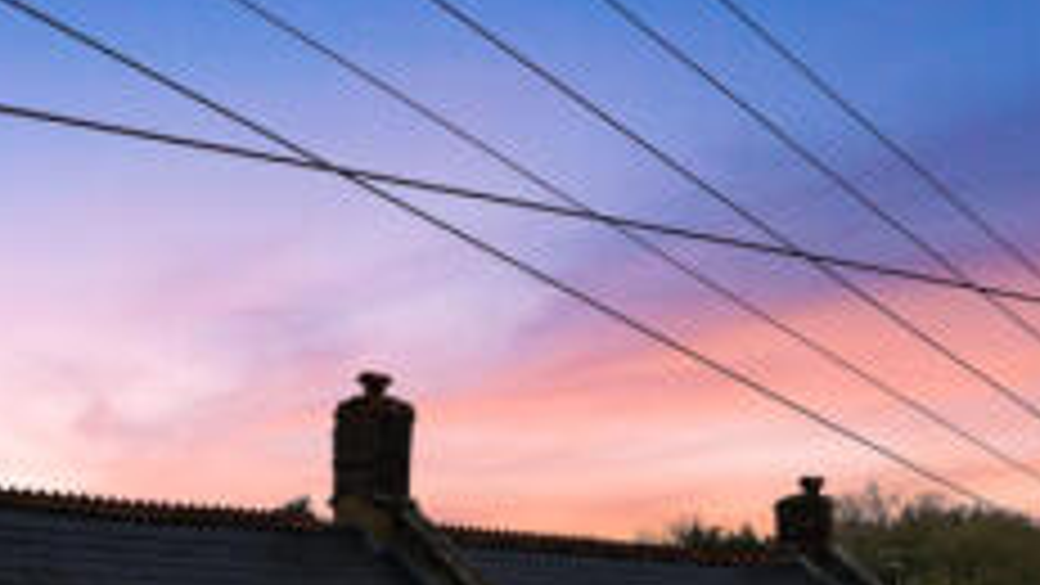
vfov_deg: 17.0
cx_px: 209
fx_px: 1820
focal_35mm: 66
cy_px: 794
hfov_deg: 31.1
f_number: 2.8
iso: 120
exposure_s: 1/40
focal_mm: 12.29
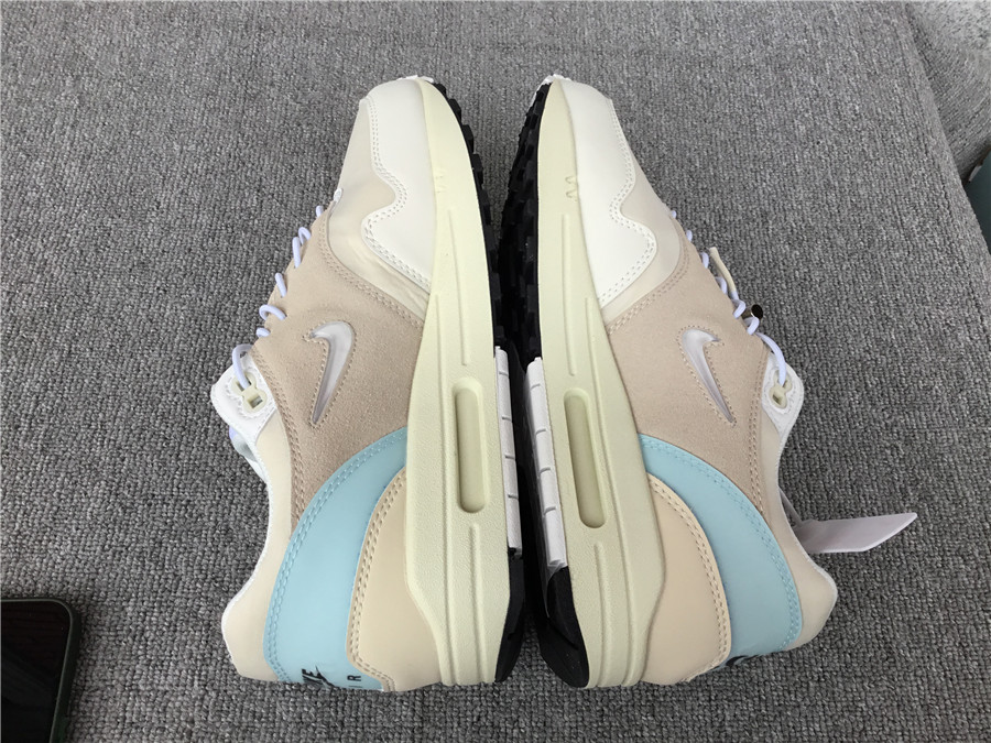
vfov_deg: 45.4
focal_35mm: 31
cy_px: 372
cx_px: 496
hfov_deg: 58.4
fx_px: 887
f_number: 2.4
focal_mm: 3.3
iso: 40
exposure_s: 1/120
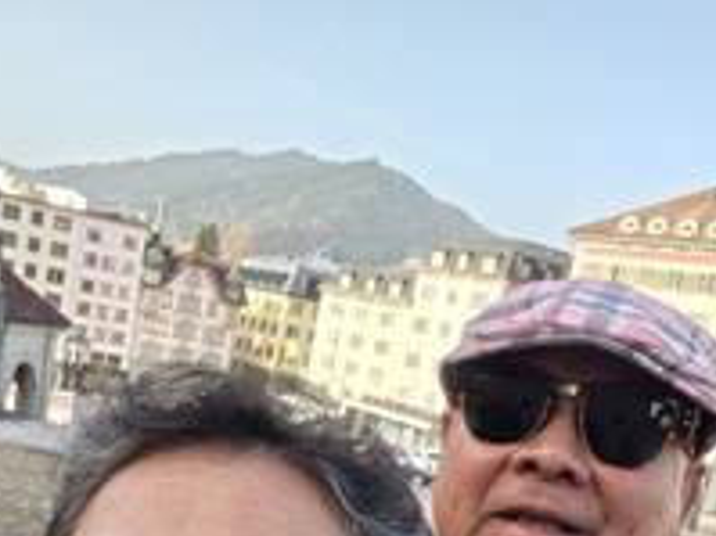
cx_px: 317
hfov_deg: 36.1
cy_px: 583
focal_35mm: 53
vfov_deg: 25.6
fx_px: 1096
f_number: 2.2
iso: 101
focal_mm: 2.87
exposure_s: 1/100
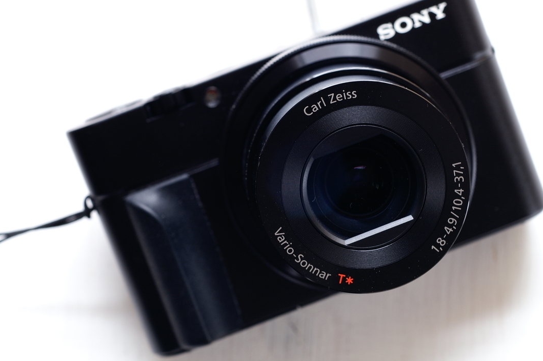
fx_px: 1281
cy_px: 169
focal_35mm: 85
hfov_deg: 23.9
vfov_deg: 16.0
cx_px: 297
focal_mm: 50
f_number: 7.1
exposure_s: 1/4
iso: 200
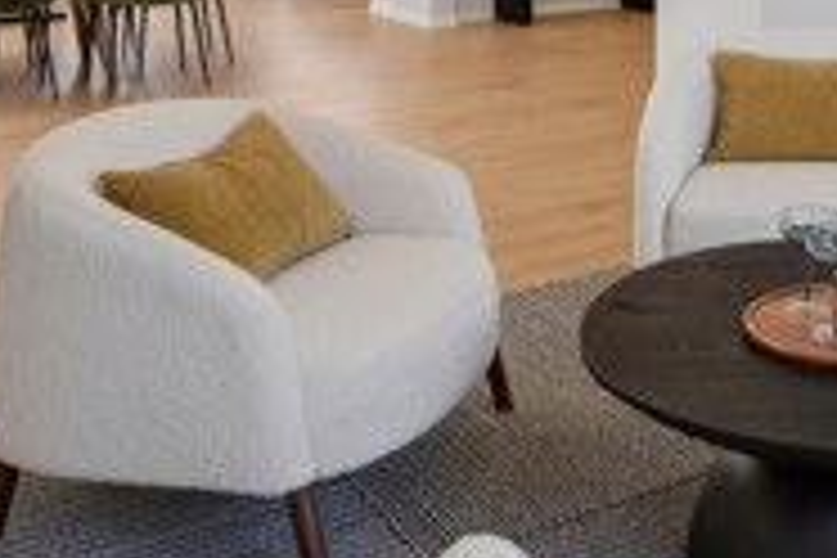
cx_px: 729
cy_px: -166
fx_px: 1279
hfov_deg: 34.5
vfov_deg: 22.1
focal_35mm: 55
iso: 250
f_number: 7.1
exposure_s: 1/30
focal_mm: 16
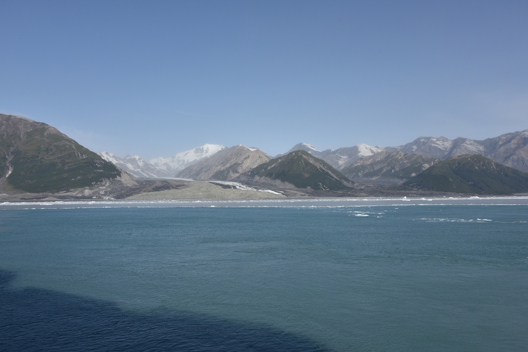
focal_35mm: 28
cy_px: 176
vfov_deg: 46.4
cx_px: 264
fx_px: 411
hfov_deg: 65.5
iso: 100
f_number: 10
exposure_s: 1/400
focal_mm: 28
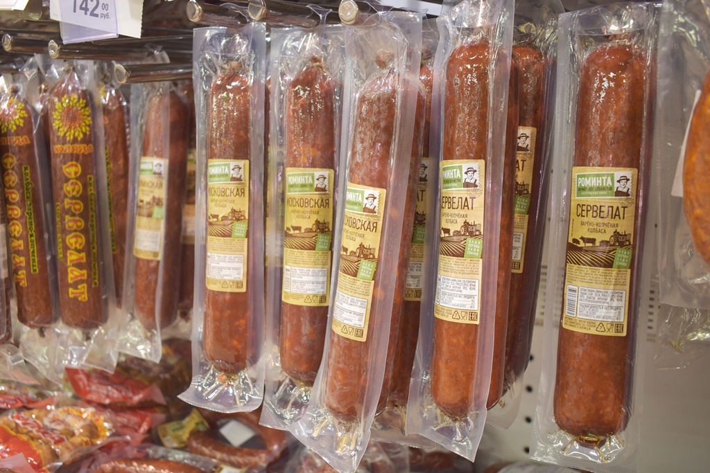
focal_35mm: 36
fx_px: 710
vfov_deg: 36.9
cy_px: 236
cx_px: 355
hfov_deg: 53.1
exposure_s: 1/50
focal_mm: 24
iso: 400
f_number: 3.8
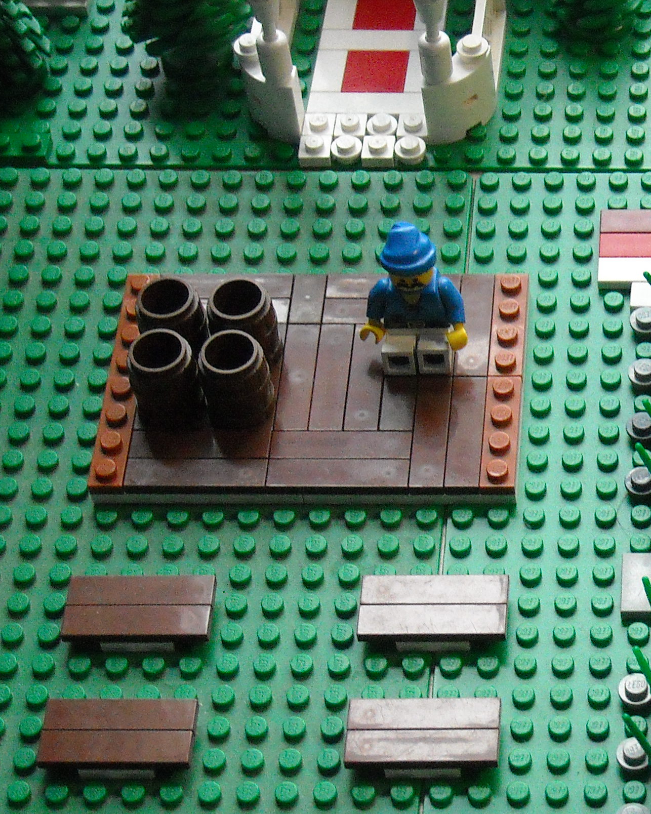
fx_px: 2577
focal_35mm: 107
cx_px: 757
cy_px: 606
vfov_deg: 17.8
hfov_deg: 14.0
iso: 541
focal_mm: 8.85
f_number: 3.3
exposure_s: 1/129
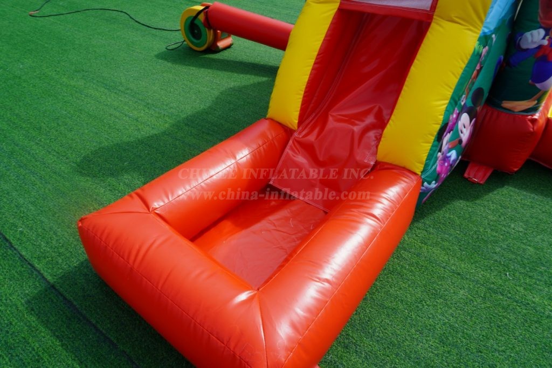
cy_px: 184
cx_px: 276
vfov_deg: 53.1
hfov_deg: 73.7
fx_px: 368
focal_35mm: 24
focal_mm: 16
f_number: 10
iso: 100
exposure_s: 1/160
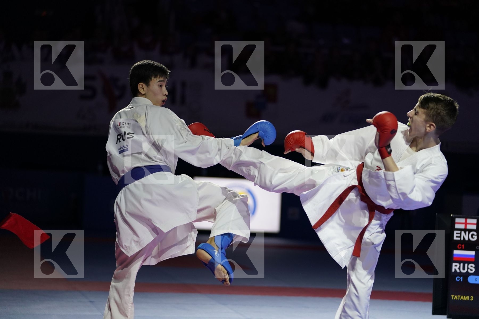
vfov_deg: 10.5
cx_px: 240
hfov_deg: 15.8
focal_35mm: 130
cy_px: 160
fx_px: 1730
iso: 2000
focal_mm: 130
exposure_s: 1/1000
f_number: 2.8
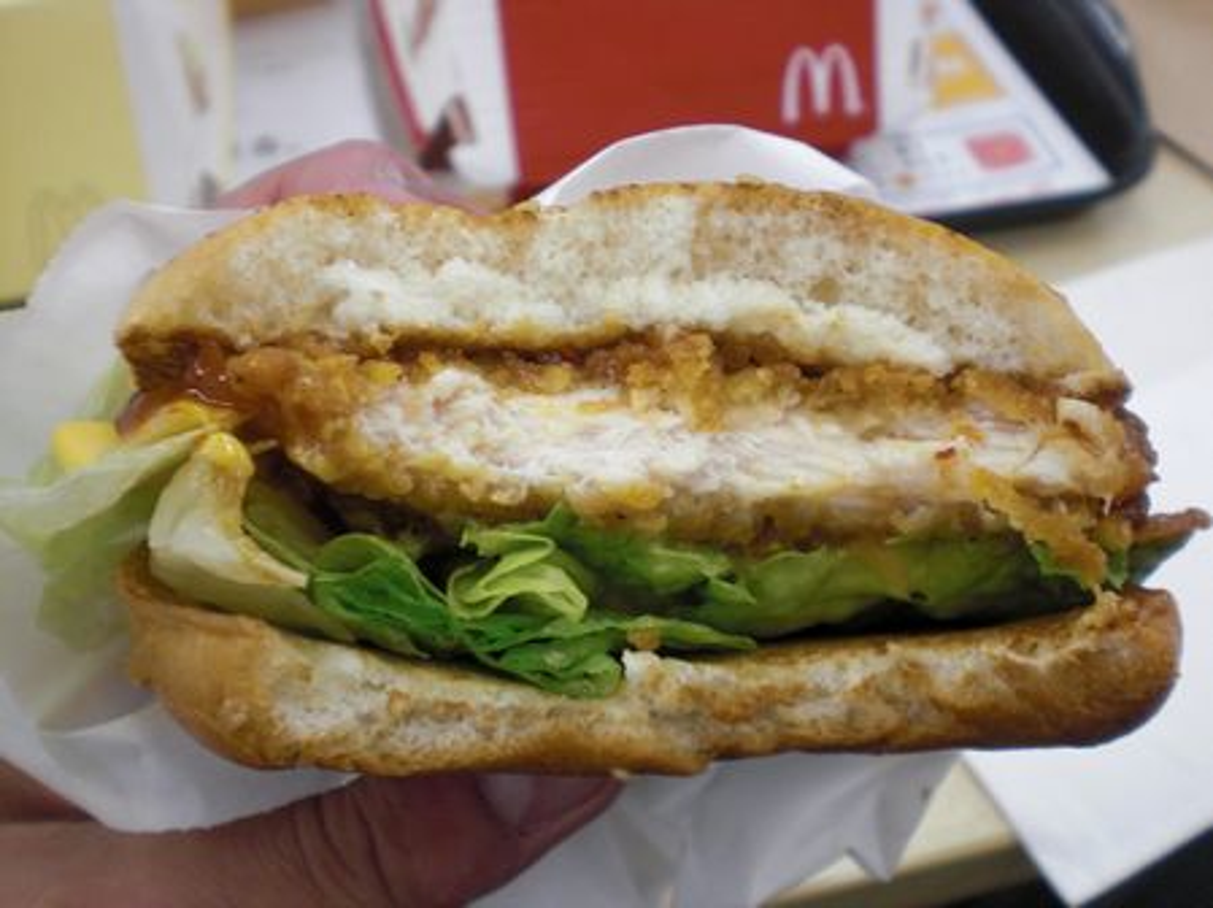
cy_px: 454
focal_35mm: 38
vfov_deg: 37.7
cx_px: 606
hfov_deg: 49.0
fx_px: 1331
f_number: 3.1
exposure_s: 1/80
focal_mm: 6.3
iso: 200
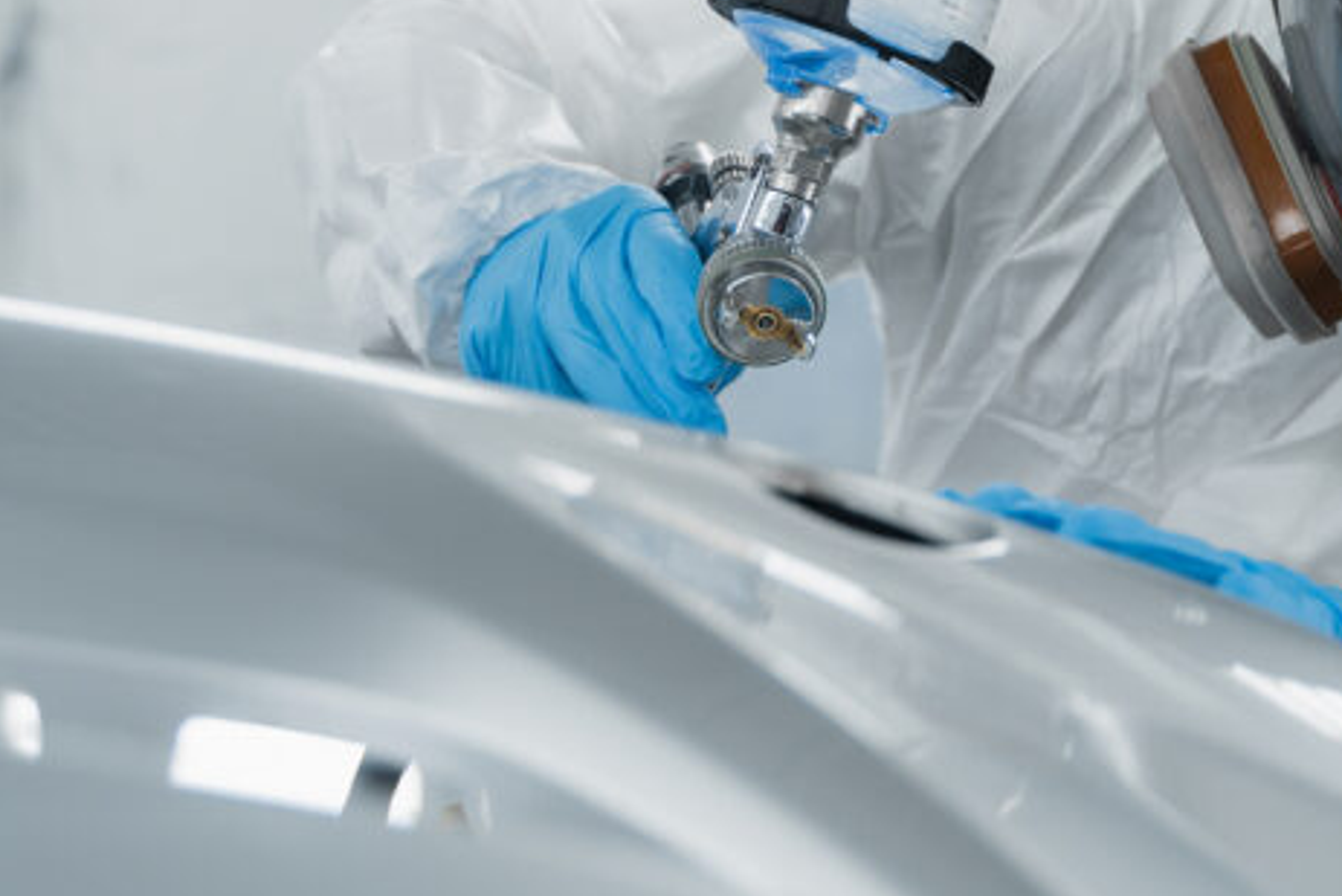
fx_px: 3132
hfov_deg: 23.7
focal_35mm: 84
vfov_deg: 16.1
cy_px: 109
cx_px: 1130
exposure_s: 1/100
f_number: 2.8
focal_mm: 38
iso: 100
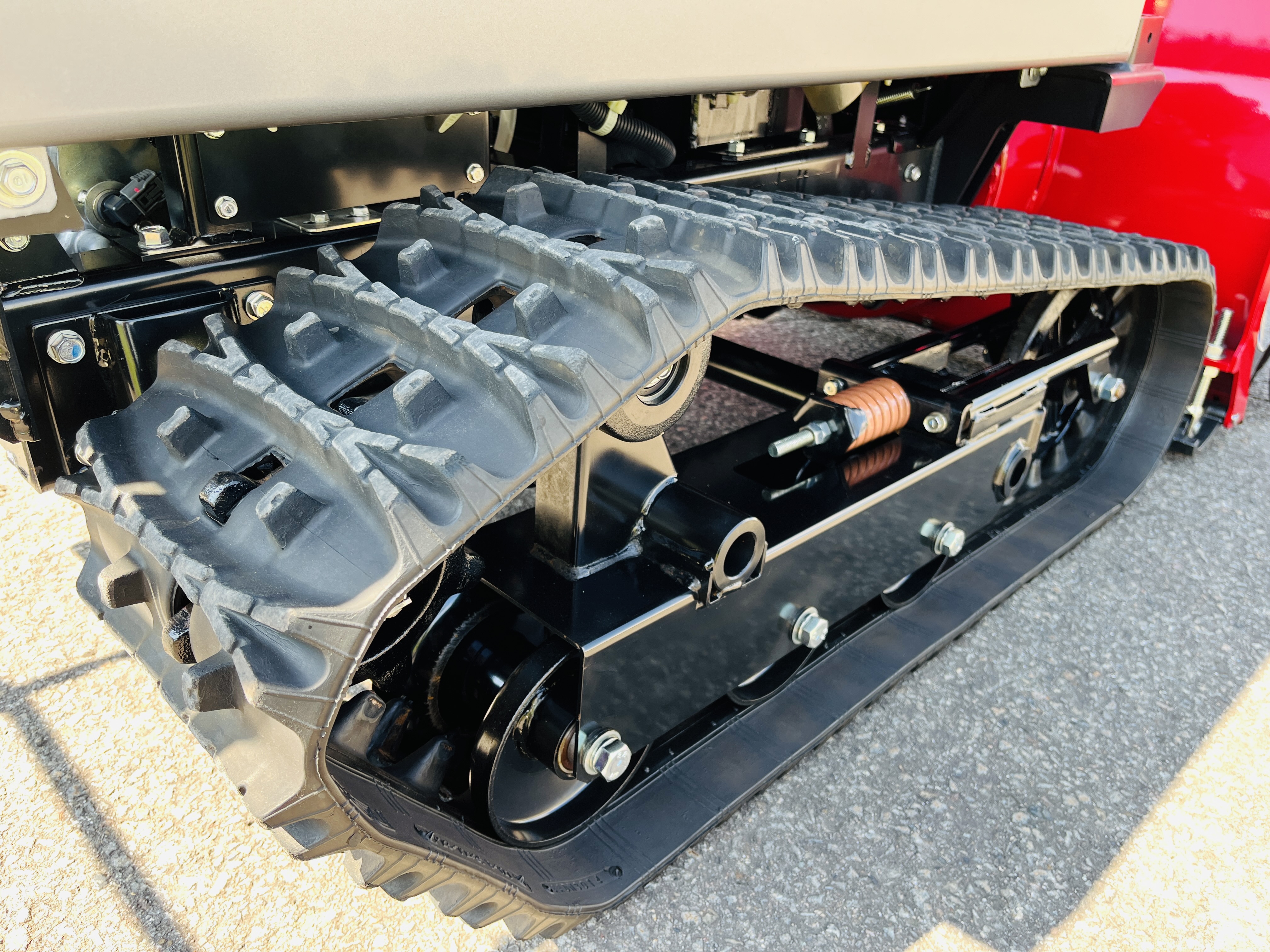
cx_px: 635
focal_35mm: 26
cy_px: 476
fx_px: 954
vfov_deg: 53.1
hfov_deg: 67.3
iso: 40
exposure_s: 1/122
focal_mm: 5.1
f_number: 1.6
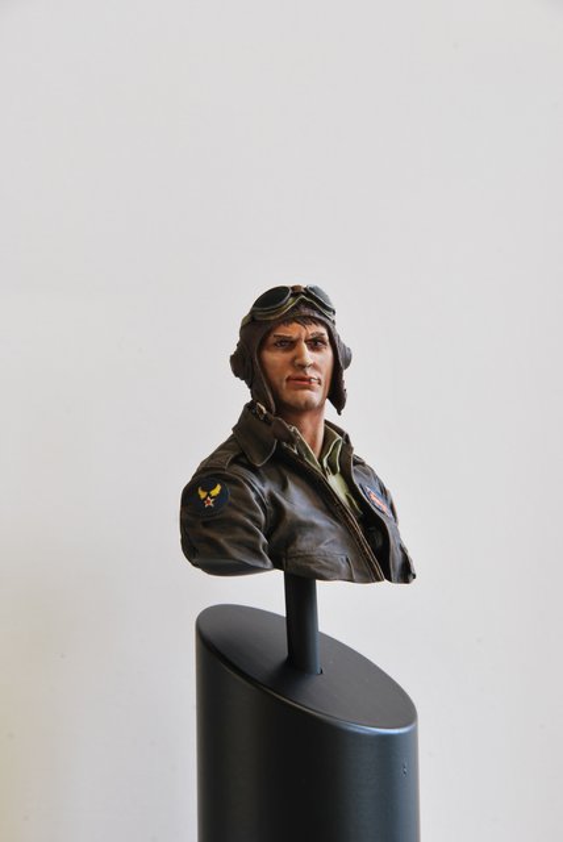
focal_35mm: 255
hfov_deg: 5.4
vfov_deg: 8.1
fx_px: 5969
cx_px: 282
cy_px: 421
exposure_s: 1.6
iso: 100
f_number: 18
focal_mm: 170
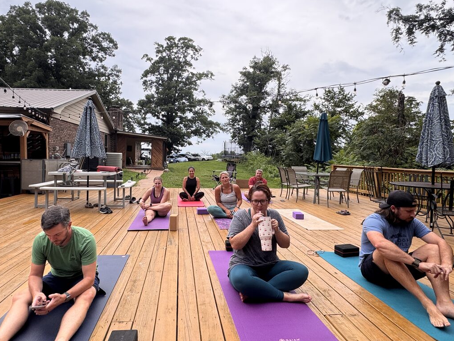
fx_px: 289
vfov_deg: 61.1
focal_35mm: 22
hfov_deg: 76.1
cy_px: 163
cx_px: 203
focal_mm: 2.22
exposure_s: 1/347
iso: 40
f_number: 2.2
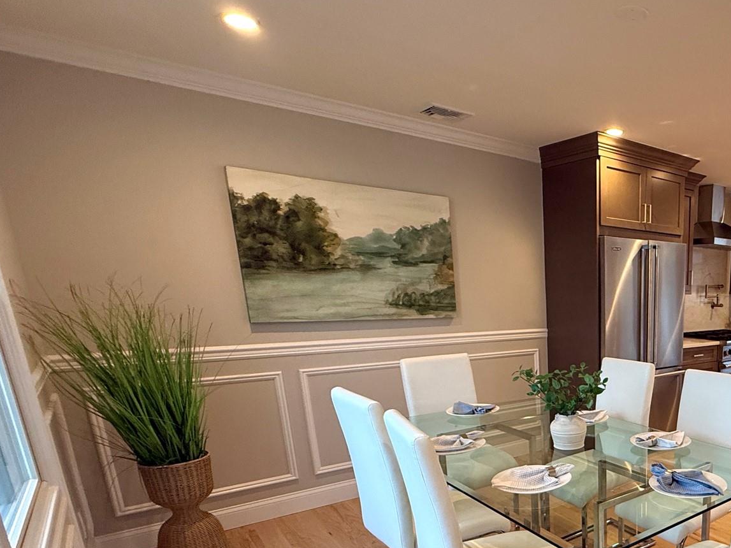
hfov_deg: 59.8
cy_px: 421
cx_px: 648
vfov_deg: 52.1
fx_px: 528
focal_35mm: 25
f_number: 2.2
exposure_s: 1/120
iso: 250
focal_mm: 2.22
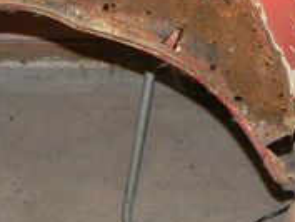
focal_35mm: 130
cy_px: 204
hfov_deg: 15.1
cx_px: 117
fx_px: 1109
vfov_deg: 11.3
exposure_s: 1/30
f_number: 2.8
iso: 100
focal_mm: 6
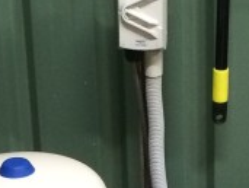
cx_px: 149
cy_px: 262
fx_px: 1261
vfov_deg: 8.4
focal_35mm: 175
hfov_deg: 11.3
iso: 200
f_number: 2.2
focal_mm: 4.12
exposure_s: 1/33
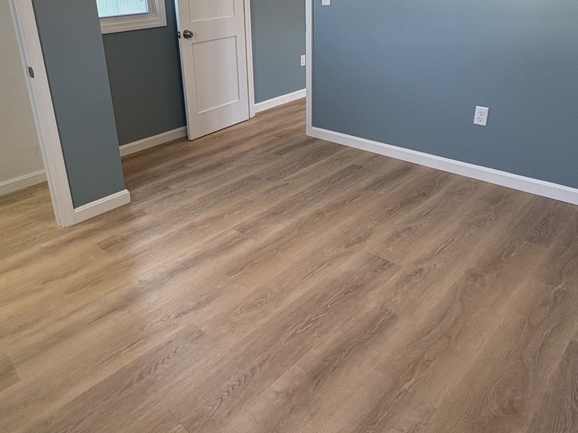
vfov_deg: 50.1
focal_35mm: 27
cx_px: 243
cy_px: 134
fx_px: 451
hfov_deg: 64.9
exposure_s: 1/120
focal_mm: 2.22
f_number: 2.2
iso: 160
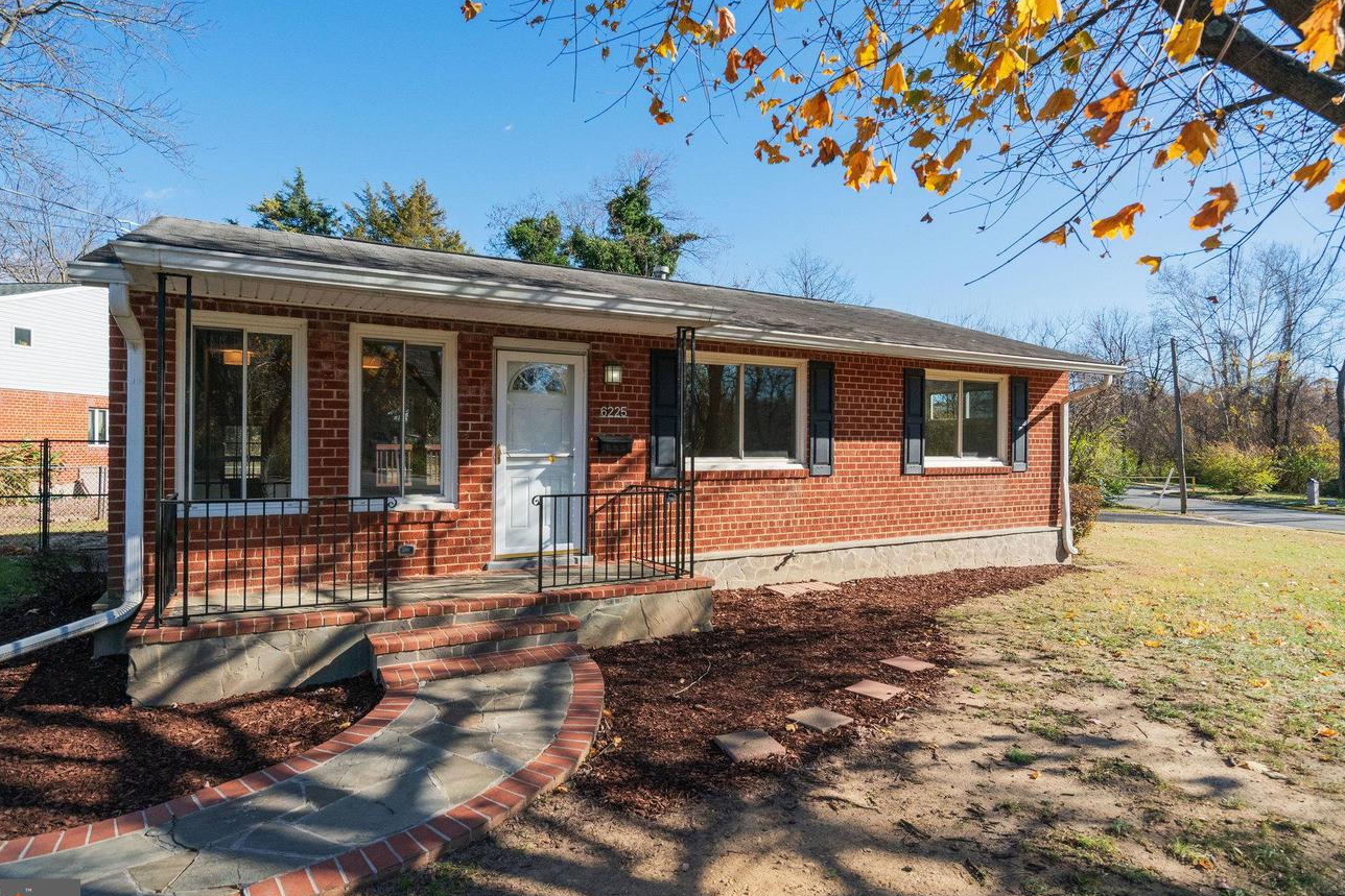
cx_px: 669
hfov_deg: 86.9
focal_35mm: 19
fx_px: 710
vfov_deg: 64.6
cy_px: 432
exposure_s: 1/1600
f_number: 8
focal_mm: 17
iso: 1250
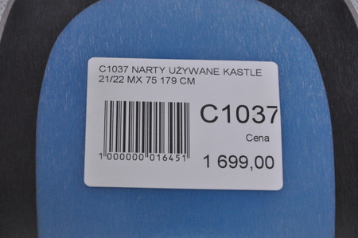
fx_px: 1565
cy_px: 119
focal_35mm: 158
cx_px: 179
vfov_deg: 8.7
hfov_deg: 13.1
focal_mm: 105
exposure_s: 1/125
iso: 3200
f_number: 8
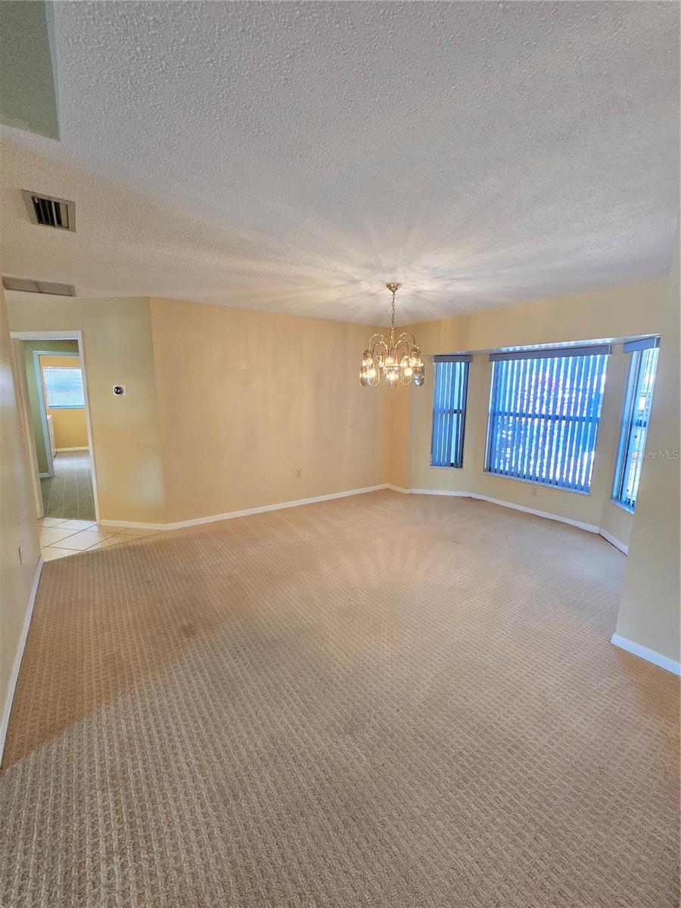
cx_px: 340
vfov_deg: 106.2
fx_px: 341
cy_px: 454
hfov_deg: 89.9
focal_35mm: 13
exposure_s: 1/60
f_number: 2.2
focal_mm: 2.2
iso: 1000
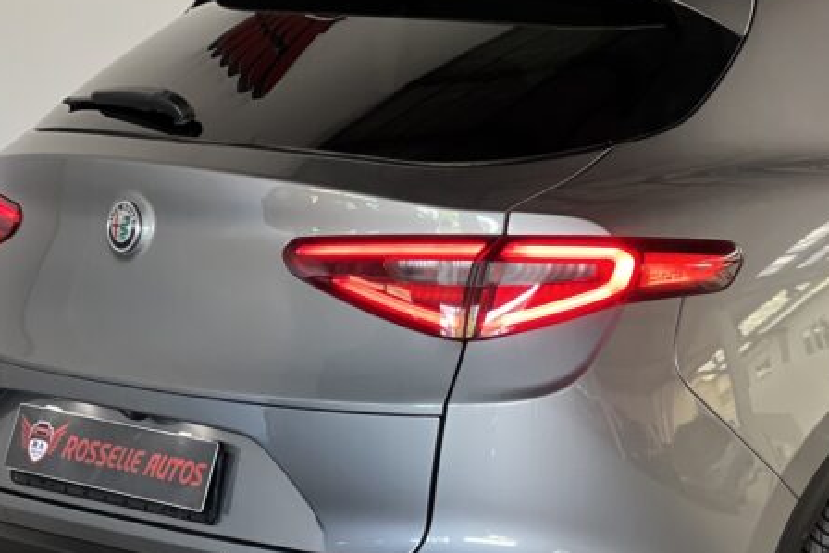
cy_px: 351
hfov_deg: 14.3
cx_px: 616
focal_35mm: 143
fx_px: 3294
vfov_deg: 9.6
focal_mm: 9
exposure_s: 1/40
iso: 250
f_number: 2.8
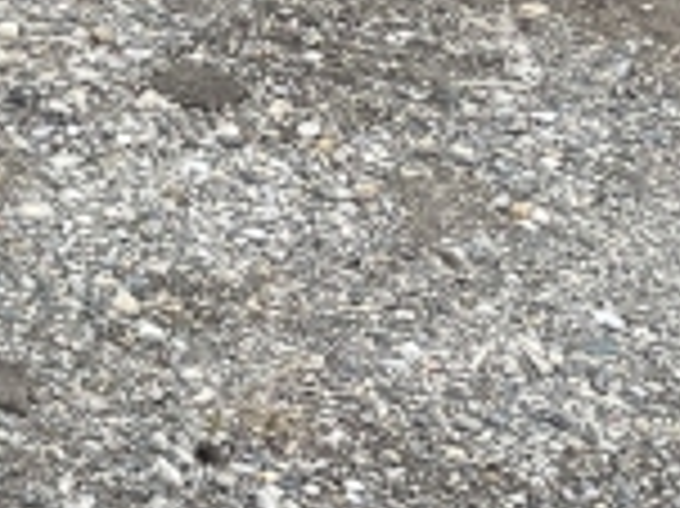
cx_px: -1067
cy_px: 13
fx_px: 2709
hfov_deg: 11.3
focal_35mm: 138
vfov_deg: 10.6
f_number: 1.6
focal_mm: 4.2
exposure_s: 1/1125
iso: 32
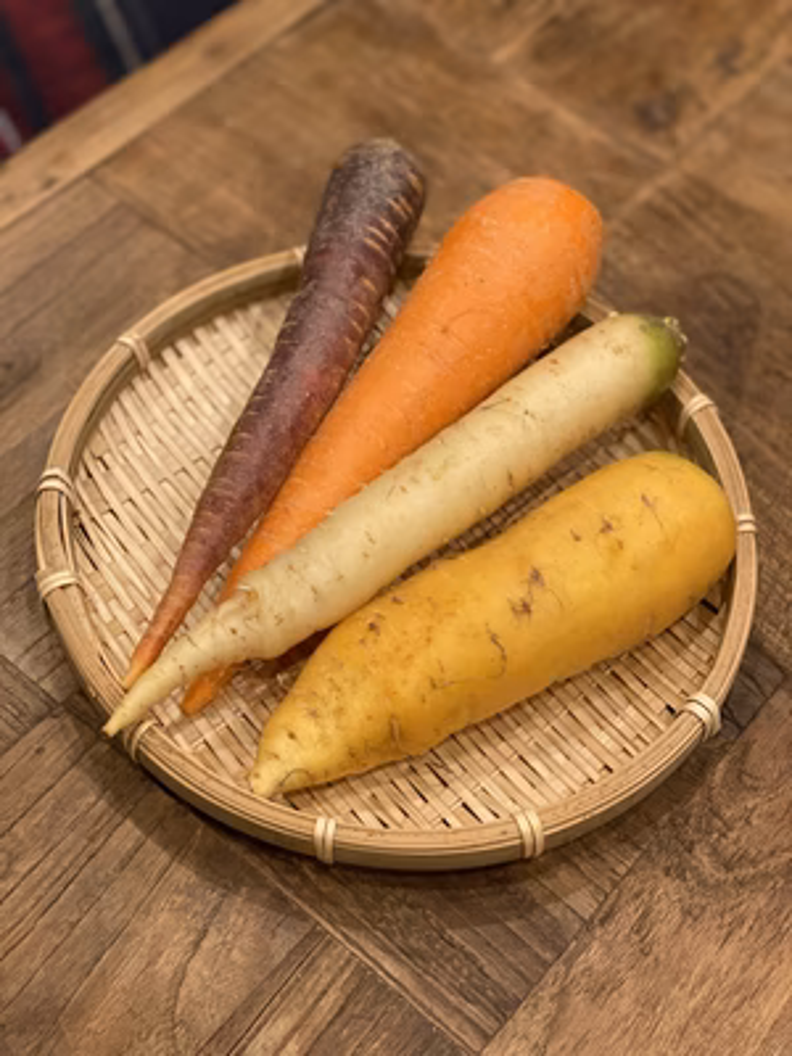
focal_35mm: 52
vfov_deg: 36.8
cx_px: 396
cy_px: 528
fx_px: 1586
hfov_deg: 28.0
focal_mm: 6
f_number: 2
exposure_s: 1/100
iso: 160
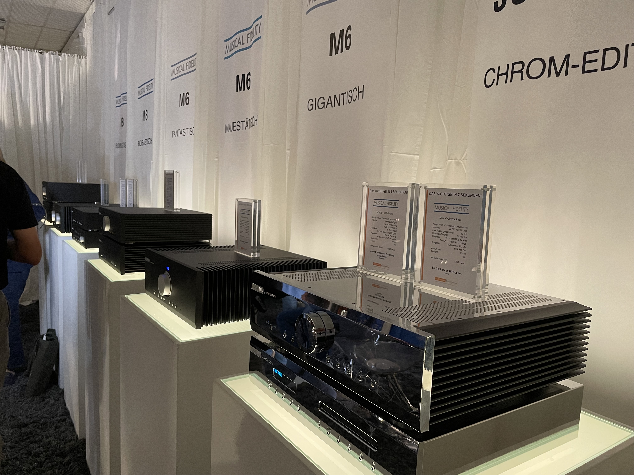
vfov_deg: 53.1
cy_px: 238
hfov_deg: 67.3
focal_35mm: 26
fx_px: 476
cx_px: 317
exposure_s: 1/50
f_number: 1.6
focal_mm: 4.2
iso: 160
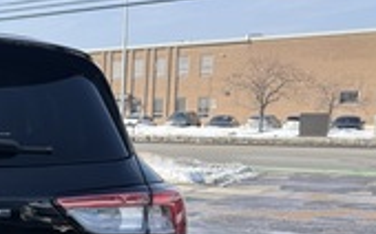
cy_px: 220
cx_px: -73
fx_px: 645
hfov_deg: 28.4
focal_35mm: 63
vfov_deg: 20.1
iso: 80
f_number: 1.78
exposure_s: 1/3145
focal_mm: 6.76
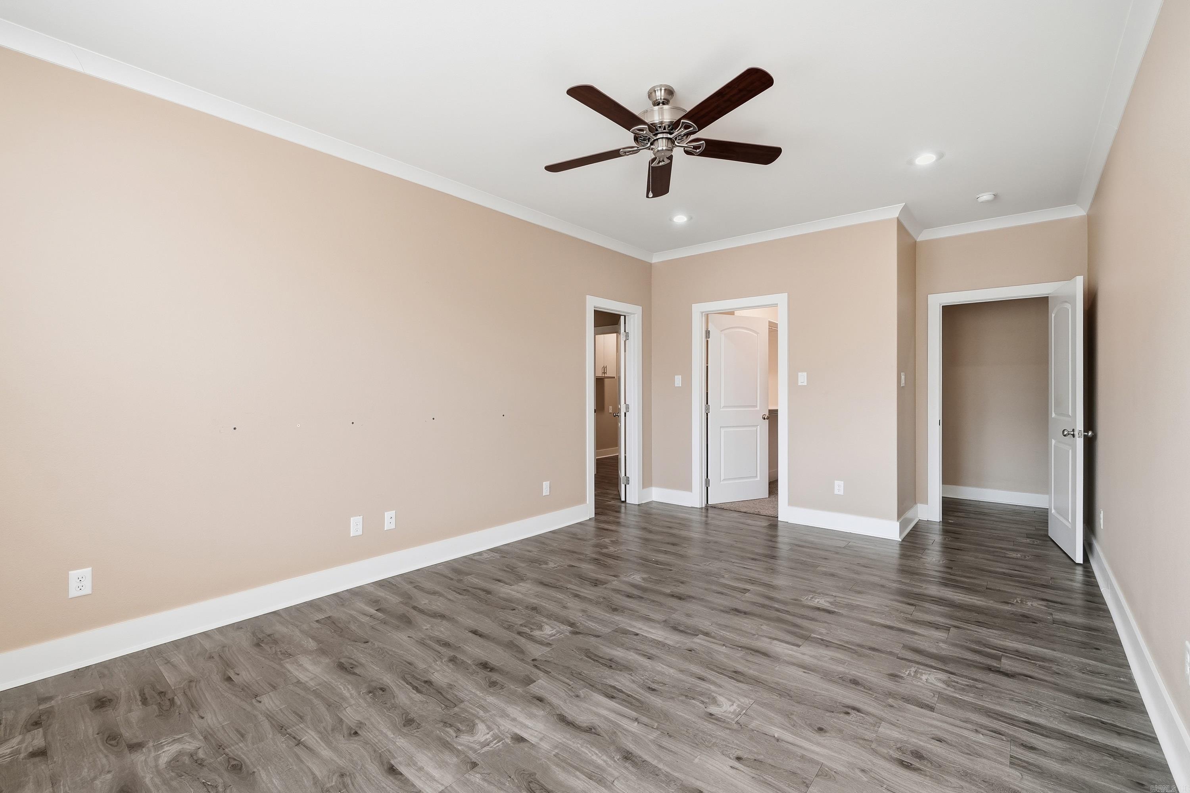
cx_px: 595
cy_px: 396
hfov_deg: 100.4
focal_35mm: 15
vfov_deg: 77.3
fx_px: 496
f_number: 9
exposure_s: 1/60
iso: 250
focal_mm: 10
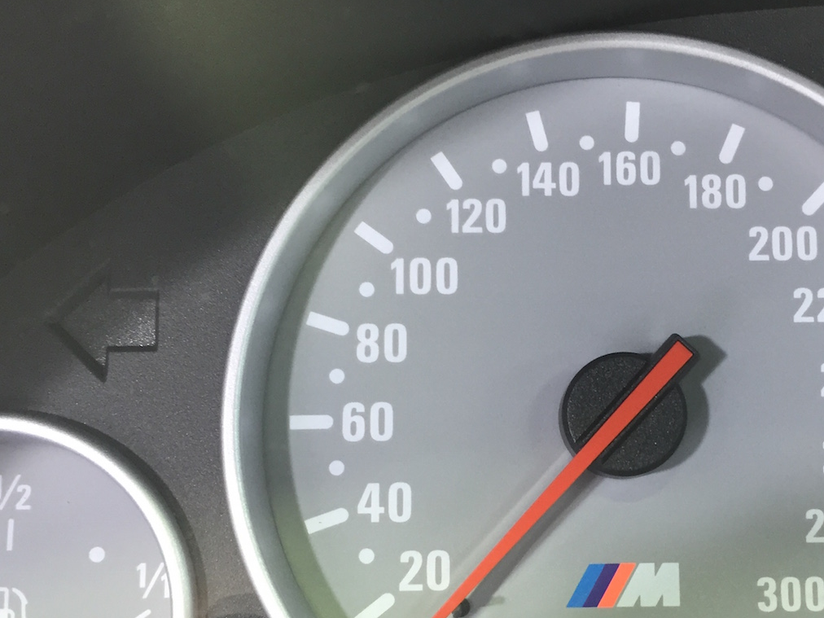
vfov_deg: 33.4
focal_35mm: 43
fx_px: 1024
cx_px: 559
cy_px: 402
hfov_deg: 43.2
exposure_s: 1/30
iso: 80
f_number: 2.2
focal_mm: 4.15
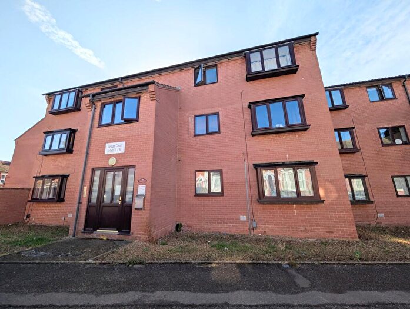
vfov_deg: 94.7
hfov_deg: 110.4
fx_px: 142
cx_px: 205
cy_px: 154
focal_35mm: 12
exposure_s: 1/2342
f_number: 1.7
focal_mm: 2.02
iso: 53
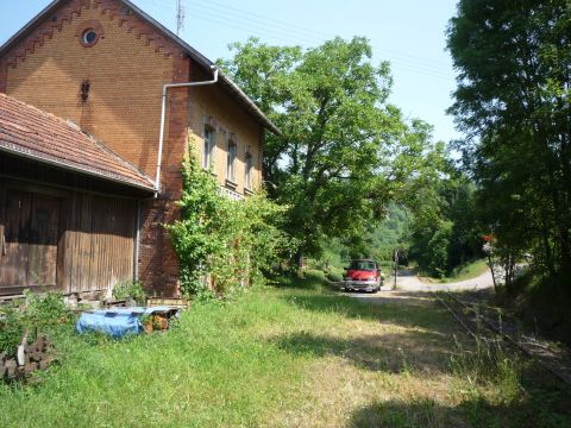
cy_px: 214
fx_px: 528
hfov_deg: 56.8
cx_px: 286
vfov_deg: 44.2
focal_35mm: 32
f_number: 4
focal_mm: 5.2
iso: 100
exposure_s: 1/320
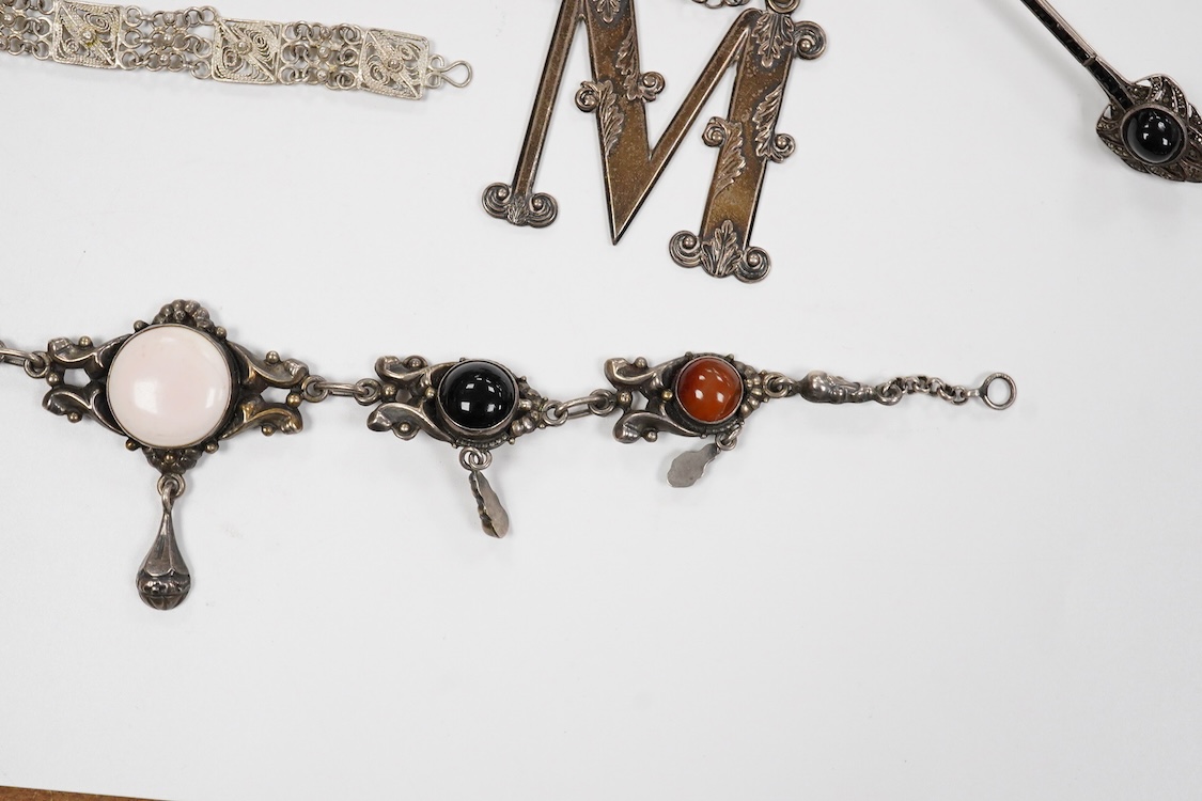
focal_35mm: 45
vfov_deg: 29.9
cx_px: 601
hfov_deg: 43.6
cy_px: 400
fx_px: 1502
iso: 2500
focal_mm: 30
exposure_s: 1/160
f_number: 13
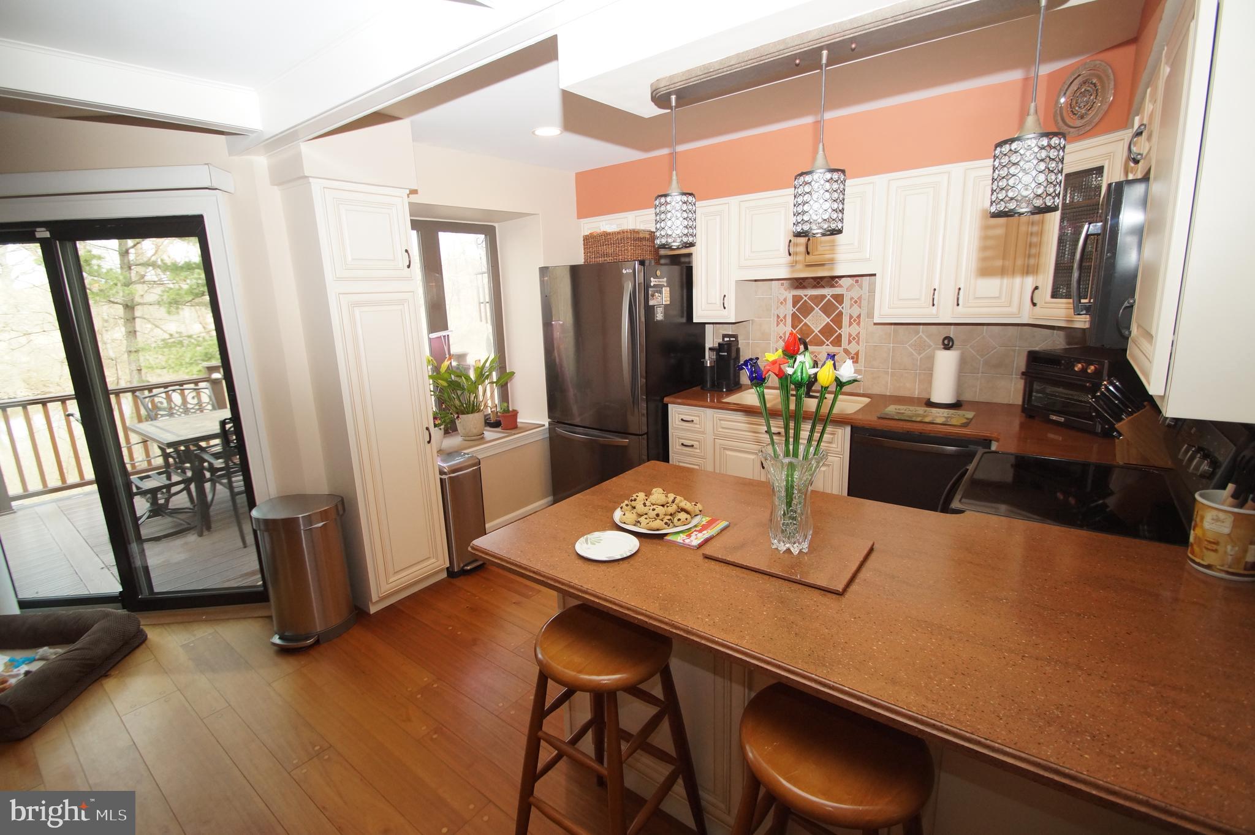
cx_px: 628
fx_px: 523
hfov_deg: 100.4
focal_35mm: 15
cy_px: 418
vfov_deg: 77.3
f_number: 4
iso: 800
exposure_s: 1/160
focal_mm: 10
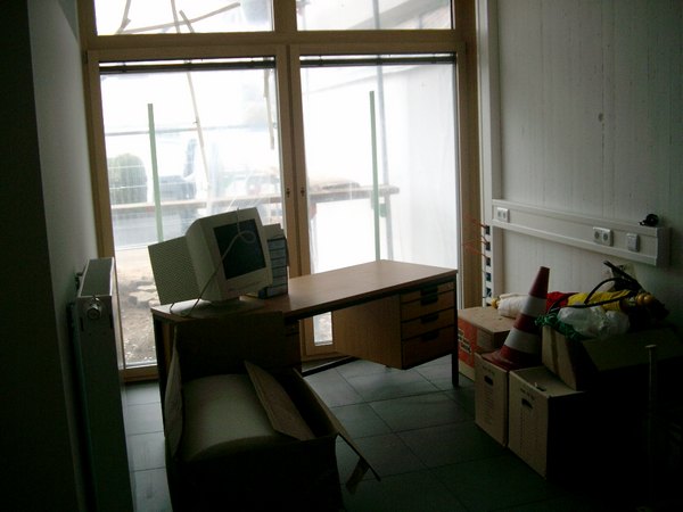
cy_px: 256
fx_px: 730
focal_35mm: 37
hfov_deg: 50.1
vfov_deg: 38.7
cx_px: 342
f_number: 2.6
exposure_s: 1/160
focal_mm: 7.6
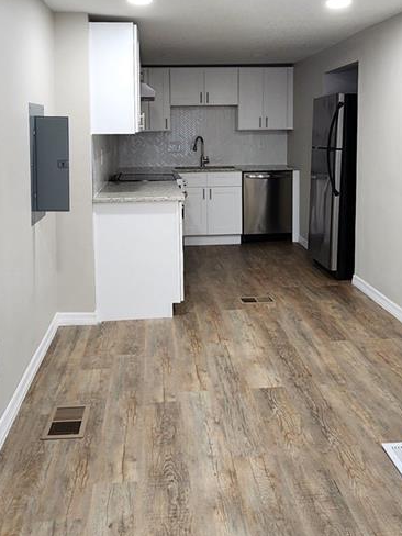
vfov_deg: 55.9
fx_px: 495
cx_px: 191
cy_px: 189
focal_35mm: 32
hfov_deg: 44.1
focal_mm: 2.2
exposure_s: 1/60
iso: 200
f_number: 2.2
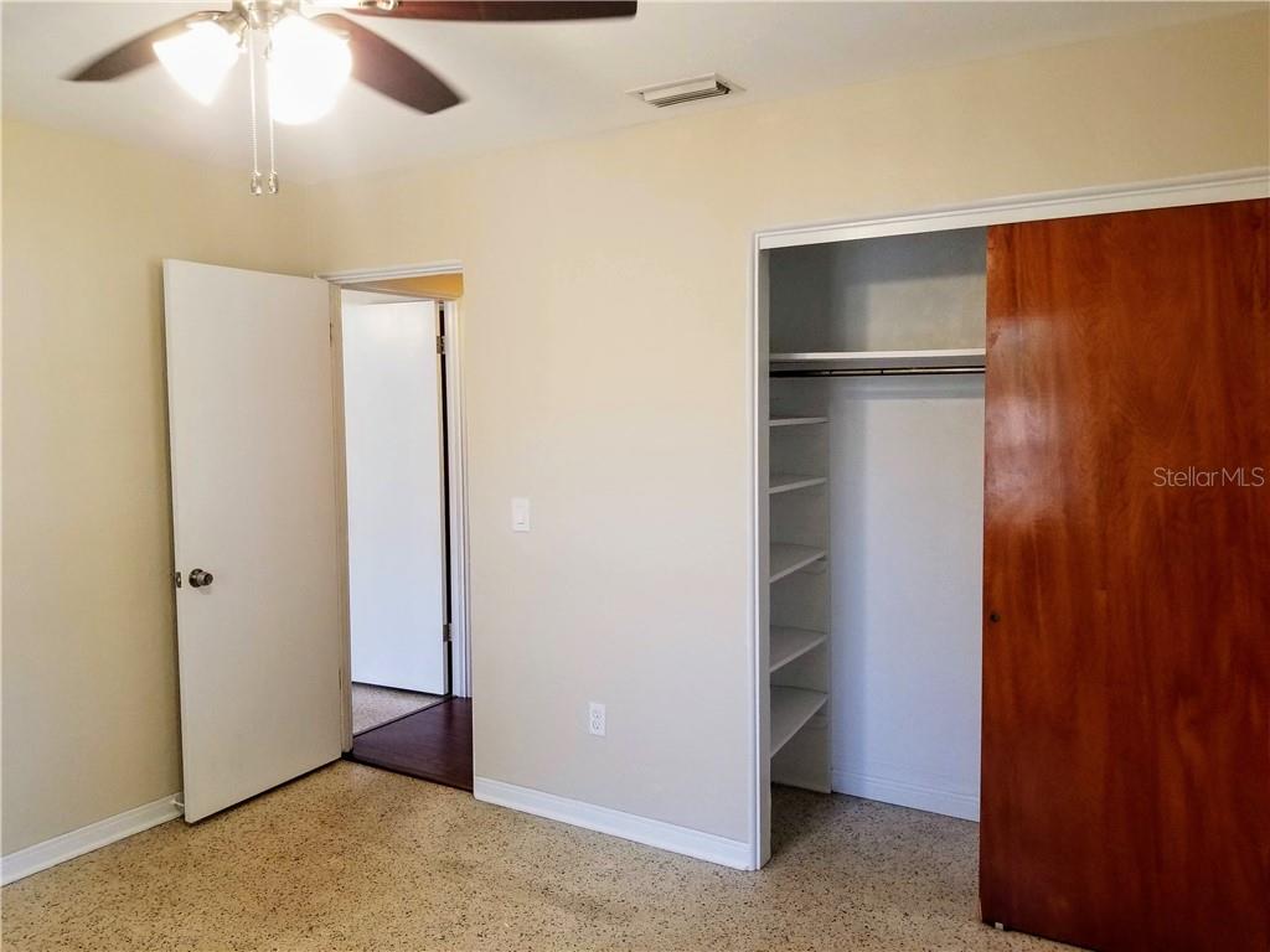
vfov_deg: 53.1
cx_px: 635
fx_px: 954
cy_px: 476
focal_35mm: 26
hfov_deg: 67.3
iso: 160
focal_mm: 4.25
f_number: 1.7
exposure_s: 1/60
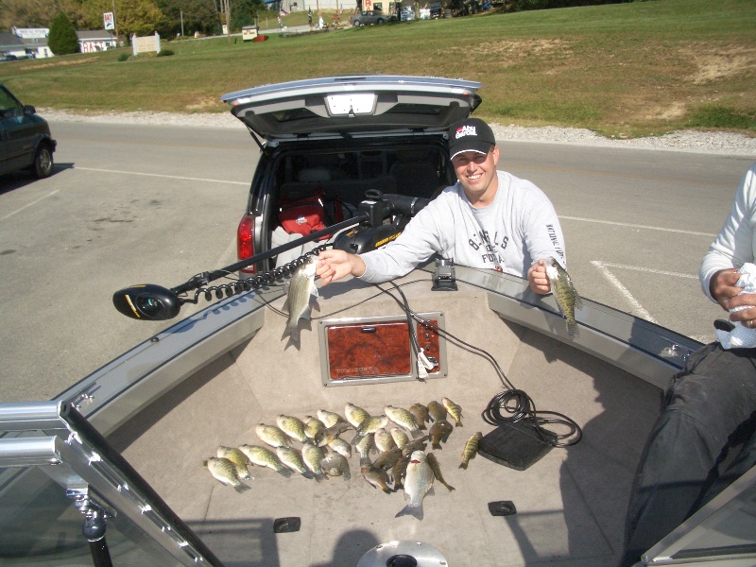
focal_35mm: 35
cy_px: 284
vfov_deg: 40.7
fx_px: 764
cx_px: 378
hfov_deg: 52.6
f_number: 4.3
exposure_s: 1/1600
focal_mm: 5.8
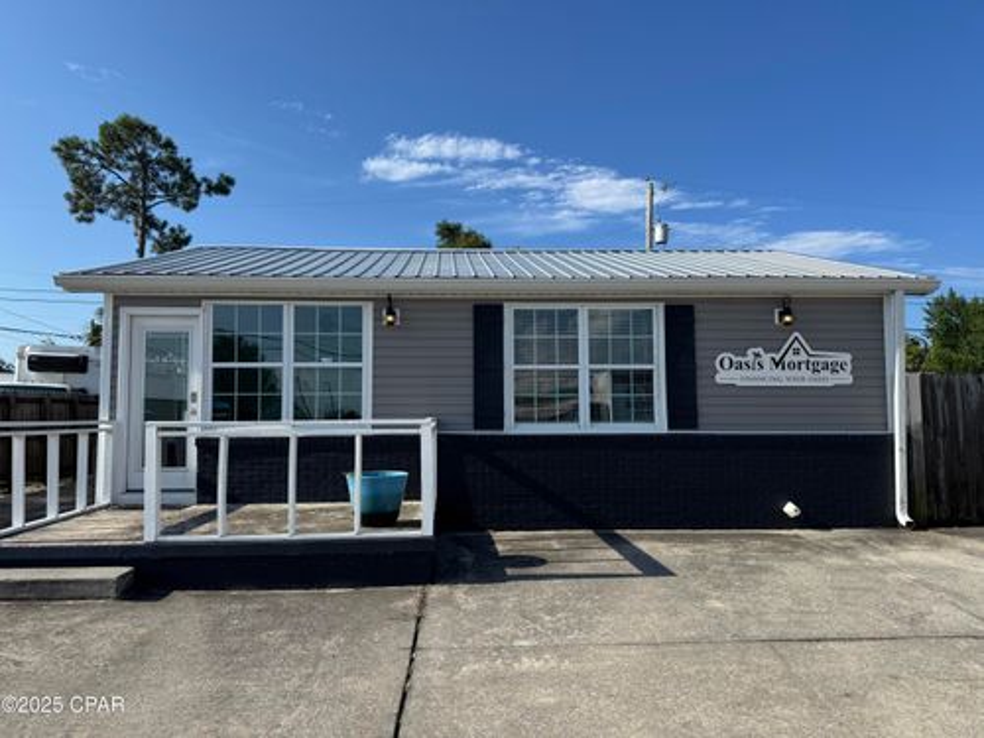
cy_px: 369
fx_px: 682
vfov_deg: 56.8
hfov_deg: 71.6
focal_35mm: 24
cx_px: 492
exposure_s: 1/4950
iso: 80
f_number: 1.78
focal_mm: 6.76
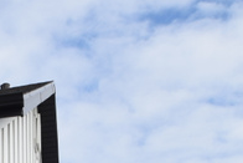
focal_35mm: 118
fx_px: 794
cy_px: 391
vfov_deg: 10.2
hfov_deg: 14.6
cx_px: -231
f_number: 9
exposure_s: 1/320
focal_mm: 15
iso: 200
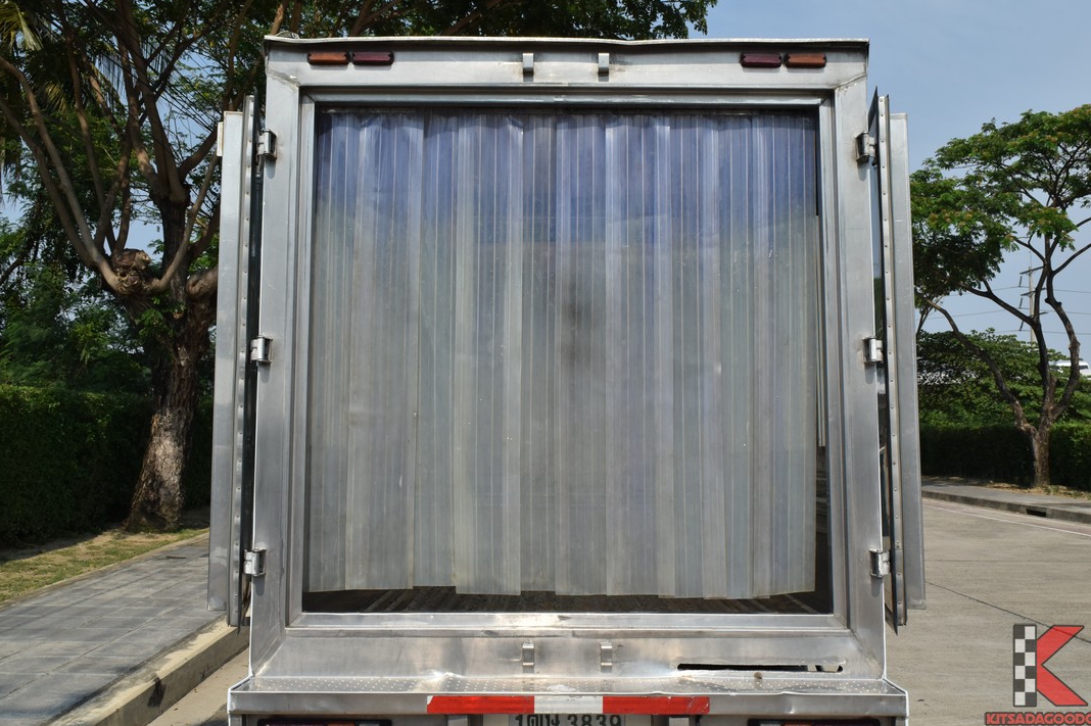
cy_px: 360
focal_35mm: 34
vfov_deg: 38.8
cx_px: 559
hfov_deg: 55.8
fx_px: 1030
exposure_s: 1/1000
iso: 500
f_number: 13
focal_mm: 22
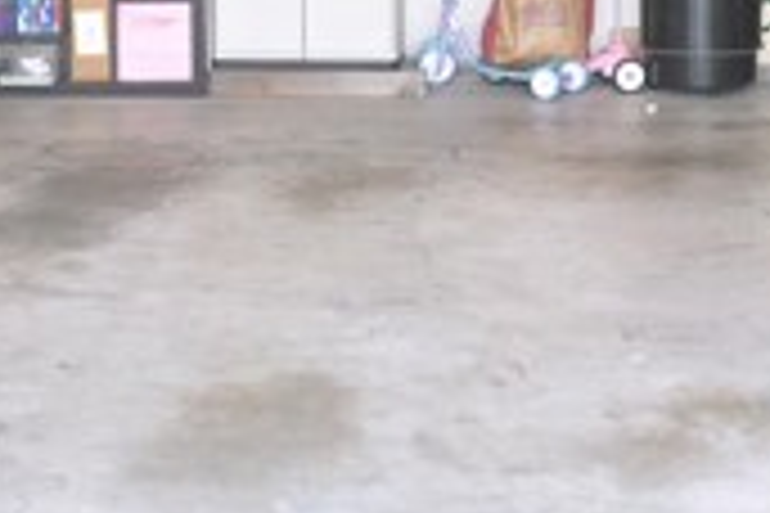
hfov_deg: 17.4
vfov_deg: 11.4
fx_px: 2521
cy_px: -97
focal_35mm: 118
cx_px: 405
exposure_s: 1/15
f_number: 4
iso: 200
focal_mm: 21
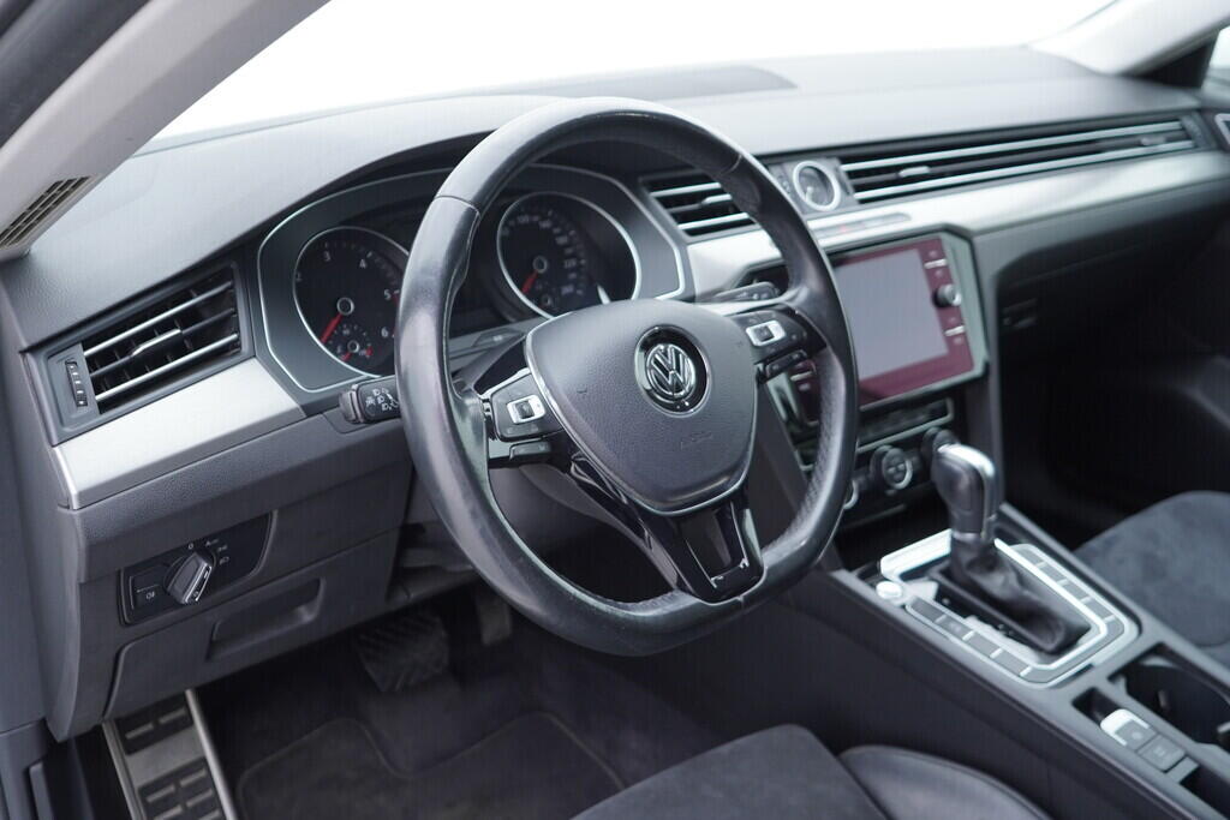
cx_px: 615
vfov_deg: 36.9
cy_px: 410
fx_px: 1230
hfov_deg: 53.1
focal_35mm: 36
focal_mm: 24
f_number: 2.8
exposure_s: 1/40
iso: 200
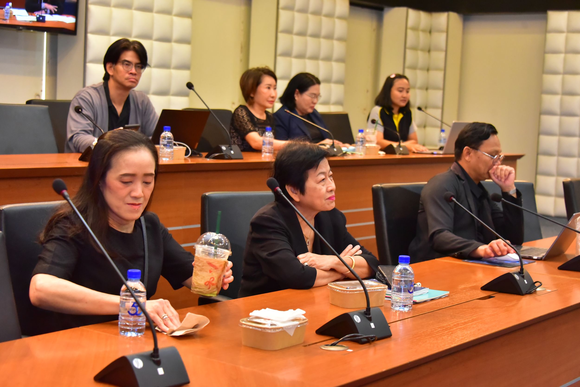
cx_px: 290
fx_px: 999
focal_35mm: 62
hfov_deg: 32.4
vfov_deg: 21.9
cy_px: 194
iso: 8000
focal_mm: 62
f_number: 5.6
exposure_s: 1/125
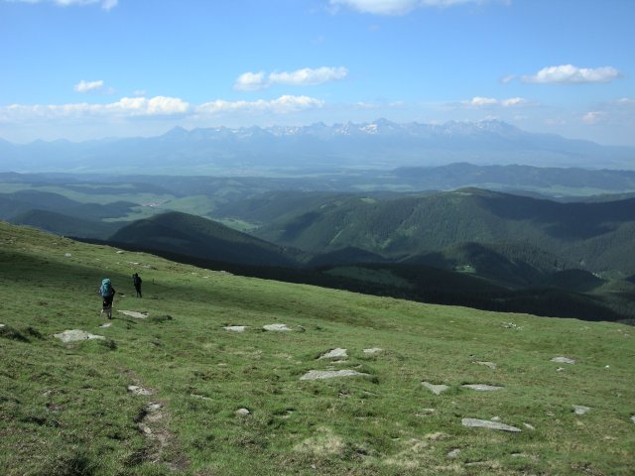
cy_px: 238
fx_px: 660
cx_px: 318
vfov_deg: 39.7
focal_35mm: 36
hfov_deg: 51.4
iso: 64
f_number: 5.4
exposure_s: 1/287
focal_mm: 7.5
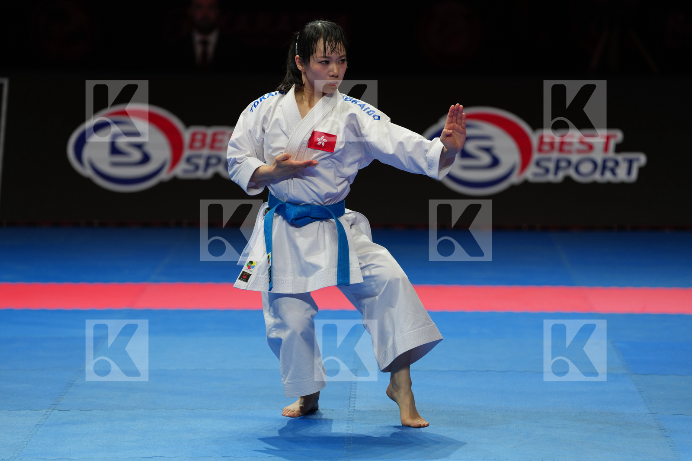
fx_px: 3132
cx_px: 346
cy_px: 230
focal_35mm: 163
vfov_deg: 8.4
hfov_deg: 12.6
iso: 200
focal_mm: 163
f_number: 2.8
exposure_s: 1/500
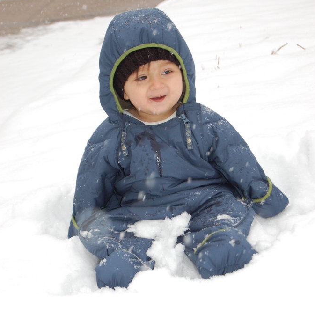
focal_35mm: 107
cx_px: 158
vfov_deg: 16.3
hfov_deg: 16.3
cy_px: 214
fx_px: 1098
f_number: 5.6
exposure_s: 1/250
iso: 400
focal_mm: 55
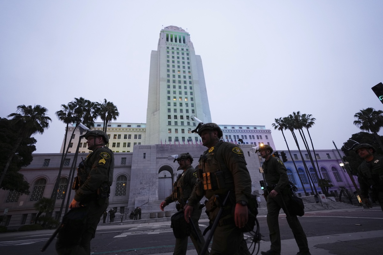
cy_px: 128
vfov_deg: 73.7
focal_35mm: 16
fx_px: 170
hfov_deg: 96.7
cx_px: 192
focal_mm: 16
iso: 1000
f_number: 2.8
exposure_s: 1/160
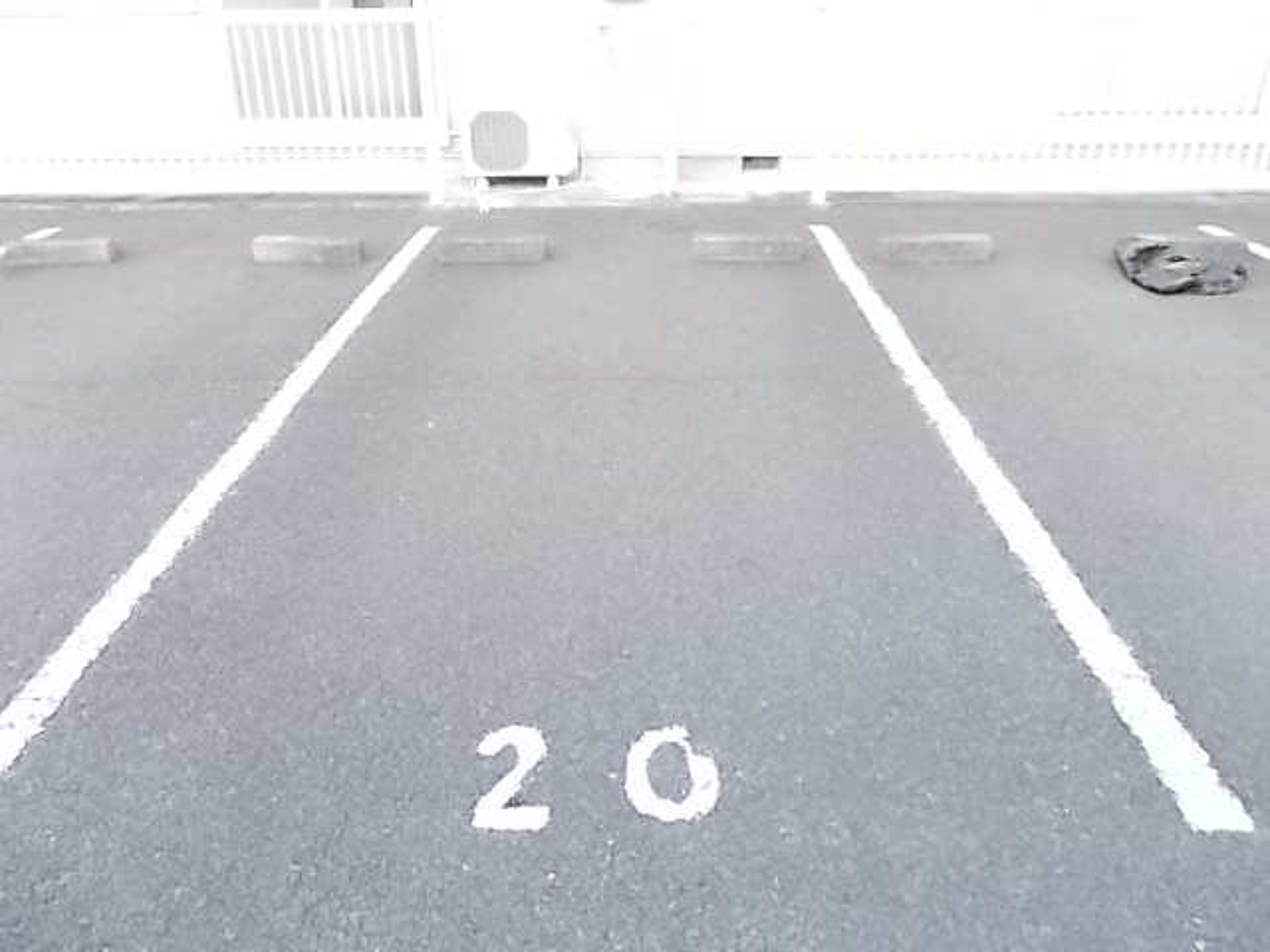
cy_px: 476
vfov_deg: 53.1
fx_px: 954
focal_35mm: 26
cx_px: 635
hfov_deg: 67.3
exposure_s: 1/125
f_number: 3.2
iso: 500
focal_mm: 4.6
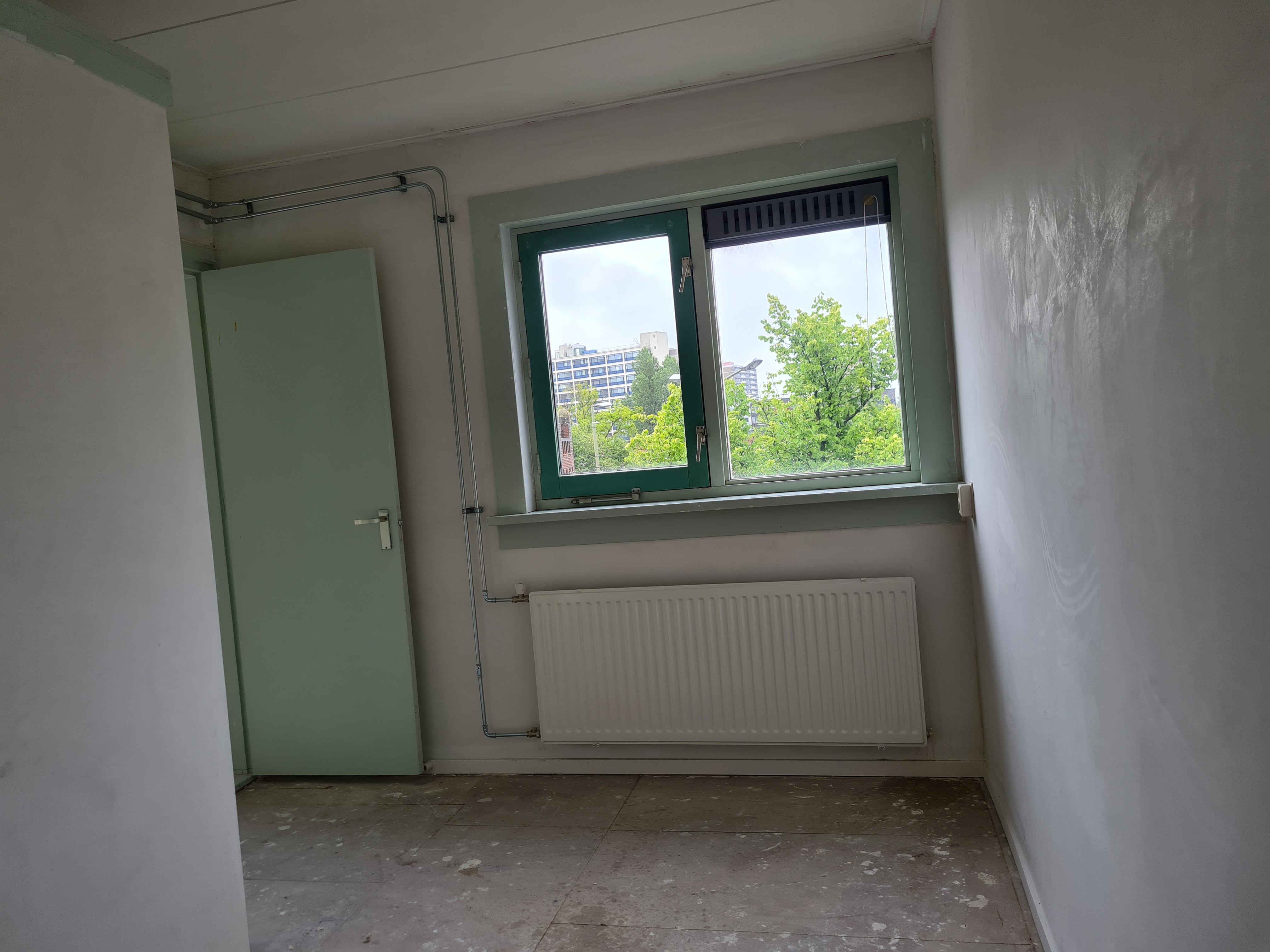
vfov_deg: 53.1
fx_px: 954
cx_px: 635
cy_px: 476
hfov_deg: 67.3
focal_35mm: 26
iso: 50
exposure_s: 1/114
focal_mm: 5.4
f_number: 1.8
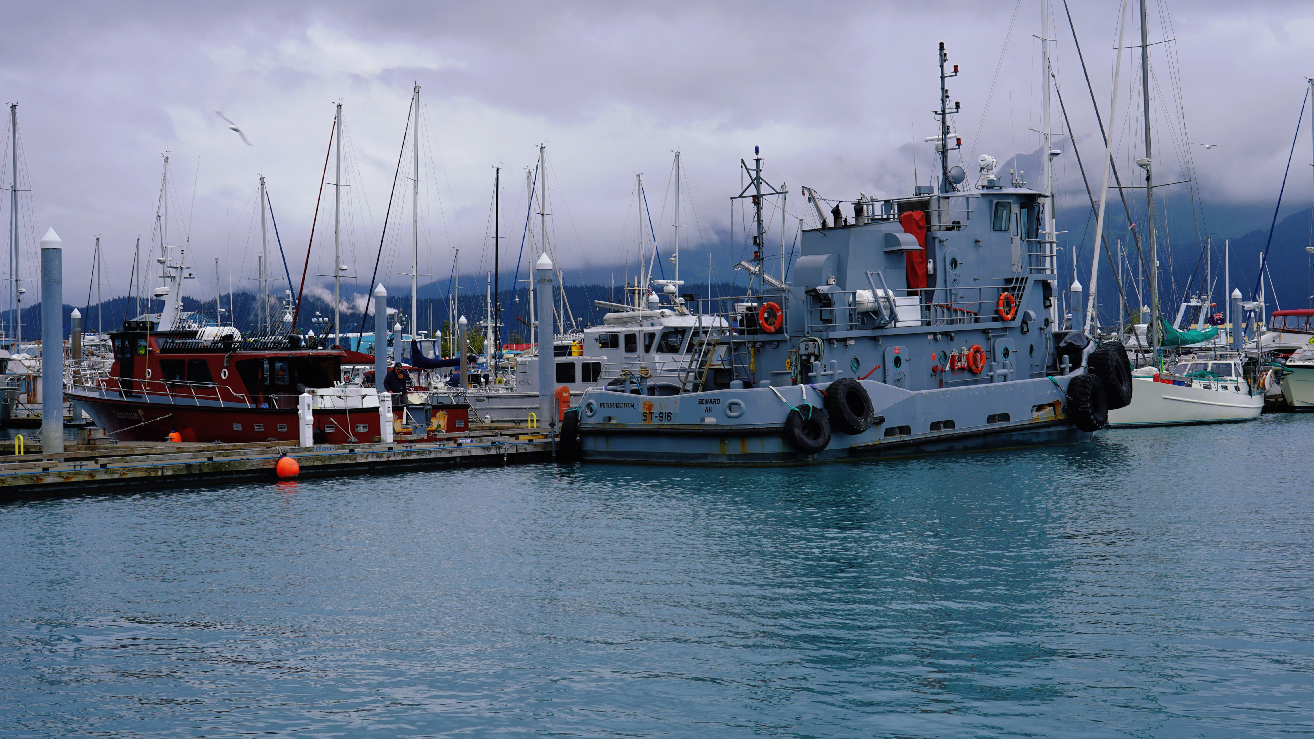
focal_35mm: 47
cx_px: 661
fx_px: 1638
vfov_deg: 25.4
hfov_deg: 43.7
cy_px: 351
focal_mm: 44
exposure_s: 1/125
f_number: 8
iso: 100
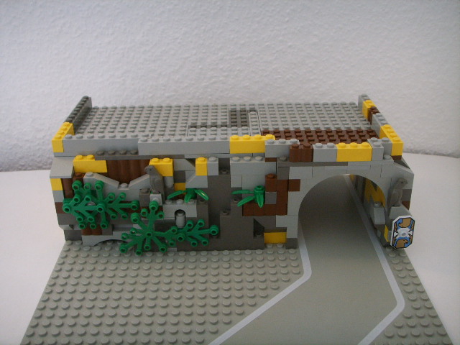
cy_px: 172
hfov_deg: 47.9
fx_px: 518
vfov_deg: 36.8
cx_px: 230
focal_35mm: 39
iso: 132
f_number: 3.5
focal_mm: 6.6
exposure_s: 1/45
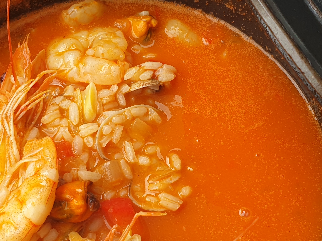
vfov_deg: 26.5
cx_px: 150
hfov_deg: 34.9
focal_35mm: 55
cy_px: 150
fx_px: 512
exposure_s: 1/428
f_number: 2.4
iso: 50
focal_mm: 4.3
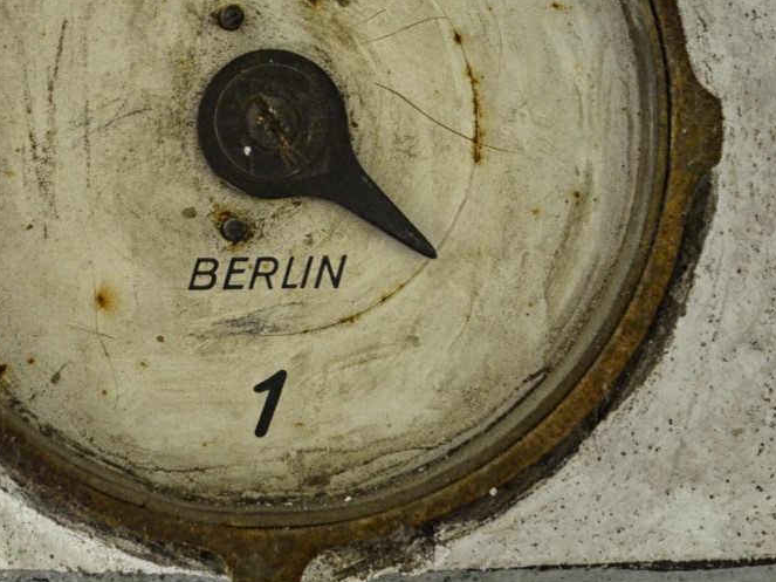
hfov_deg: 22.9
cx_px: 255
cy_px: 142
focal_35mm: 85
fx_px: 1905
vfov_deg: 17.3
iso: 1250
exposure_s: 1/20
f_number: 4.5
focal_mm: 24
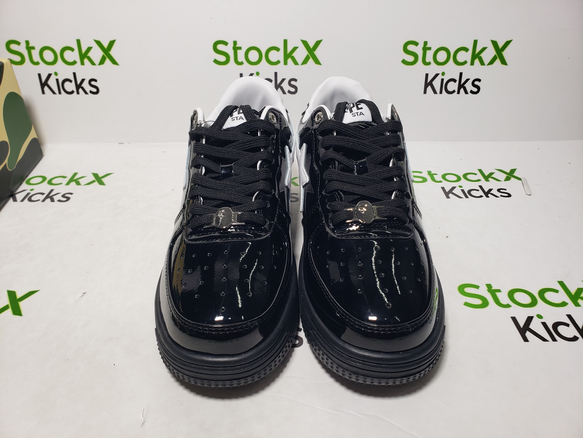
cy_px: 219
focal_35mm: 26
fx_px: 438
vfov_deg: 53.1
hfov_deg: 67.3
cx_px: 292
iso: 50
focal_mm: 4.3
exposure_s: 1/183
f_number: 2.4
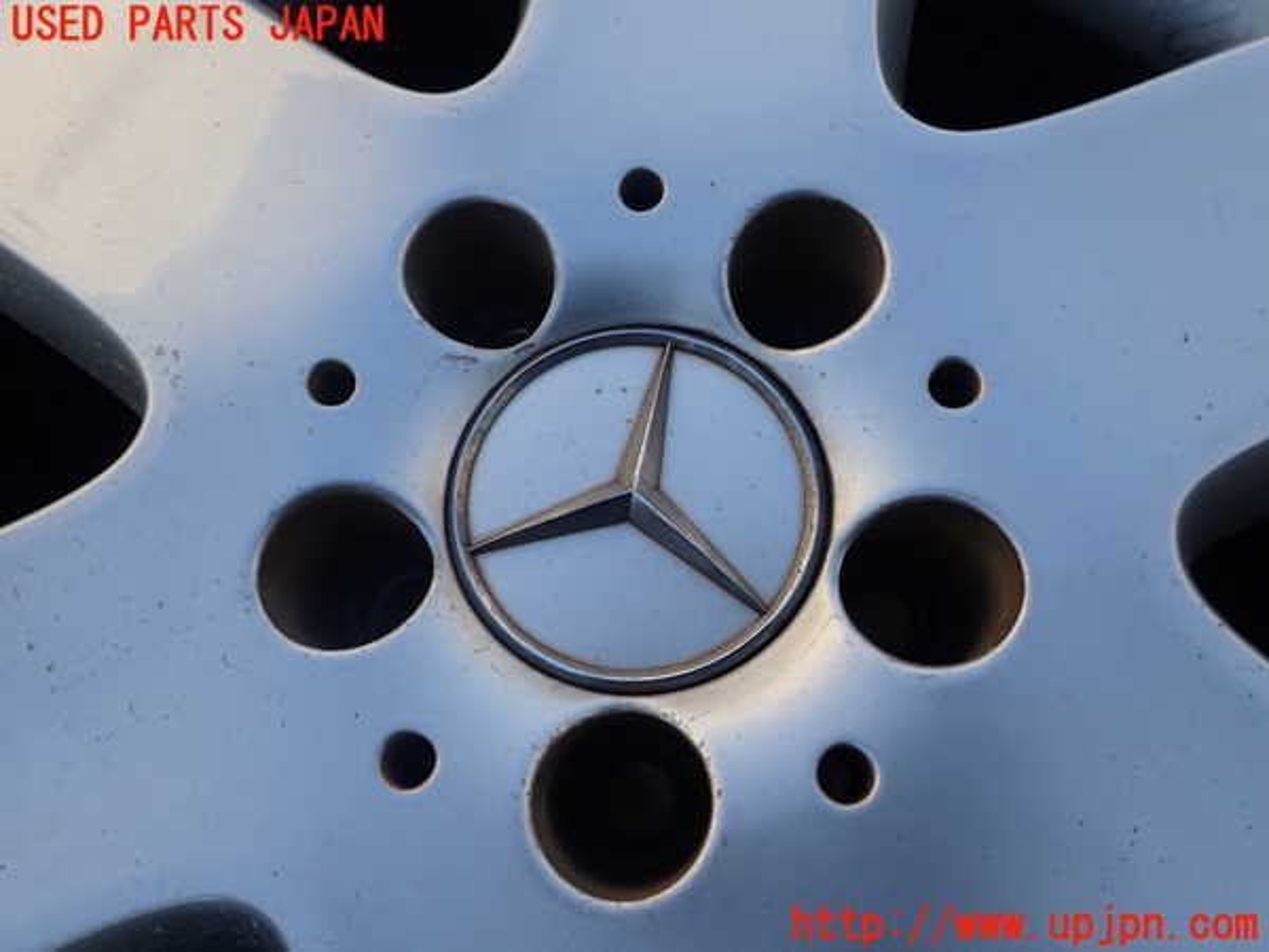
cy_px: 476
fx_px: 916
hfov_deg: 69.4
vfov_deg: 54.9
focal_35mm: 25
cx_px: 634
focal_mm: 4.5
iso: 100
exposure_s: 1/500
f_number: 2.8
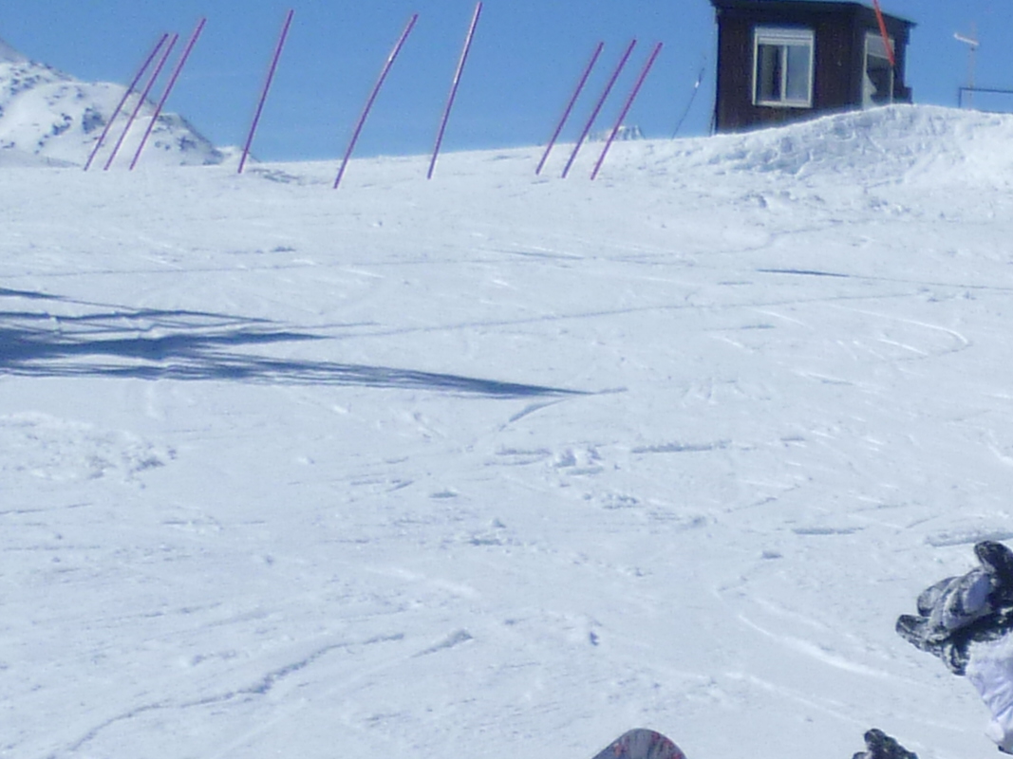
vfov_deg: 14.0
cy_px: 679
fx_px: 3072
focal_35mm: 105
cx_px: 1770
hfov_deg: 16.1
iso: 100
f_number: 9
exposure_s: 1/640
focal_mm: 5
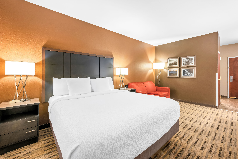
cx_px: 119
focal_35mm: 14
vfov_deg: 81.2
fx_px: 93
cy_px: 80
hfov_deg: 104.3
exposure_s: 1/1.25
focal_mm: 14
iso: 800
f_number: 8
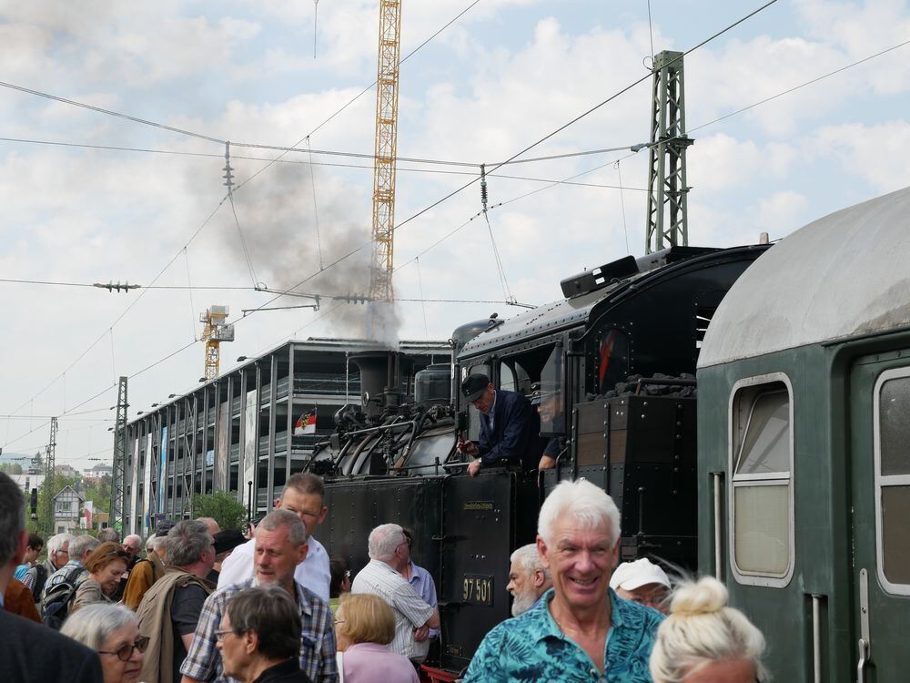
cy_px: 342
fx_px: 1840
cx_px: 455
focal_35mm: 70
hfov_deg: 27.8
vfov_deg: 21.0
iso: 200
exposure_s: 1/640
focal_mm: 35
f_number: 5.6
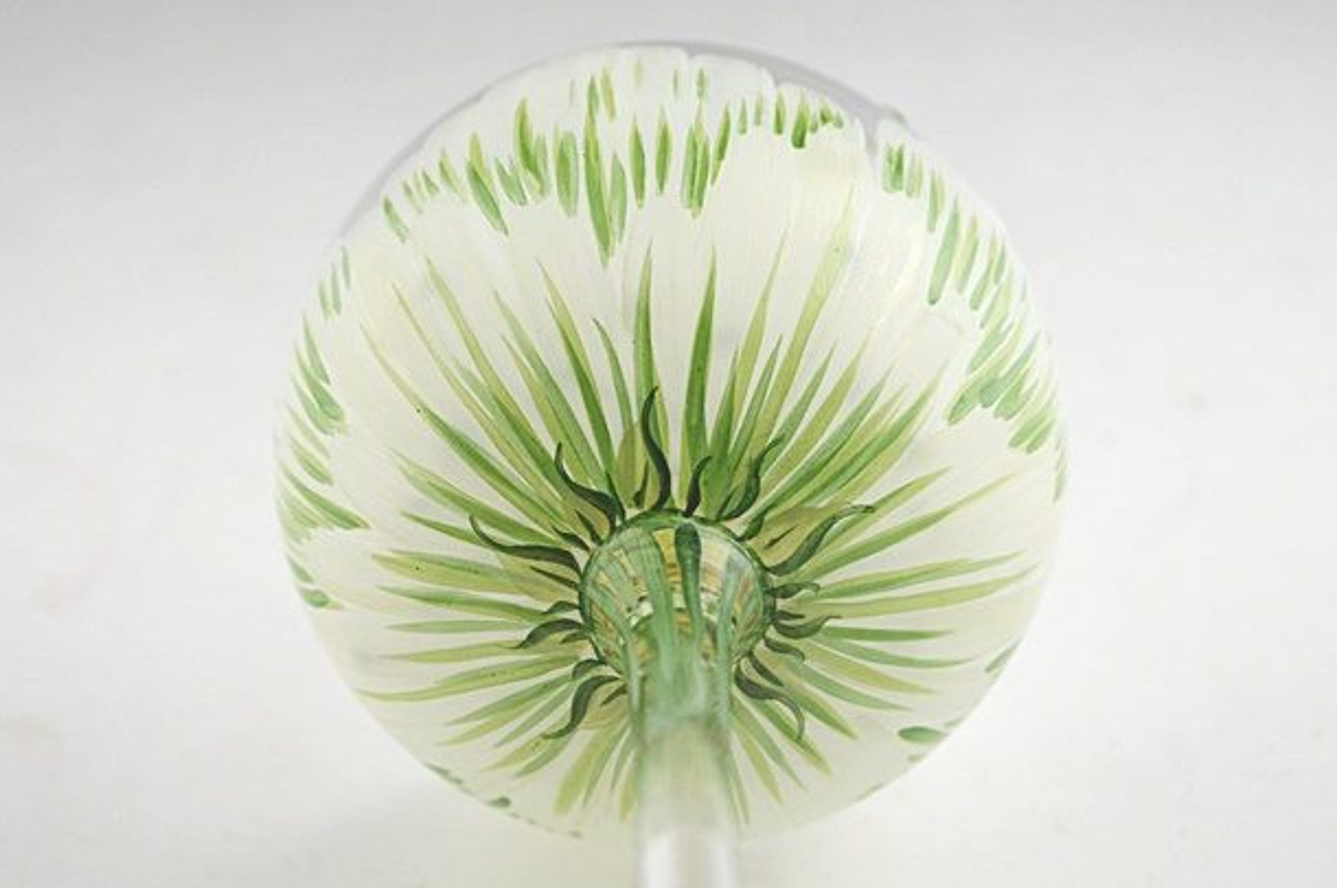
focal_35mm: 62
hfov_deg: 32.4
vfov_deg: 21.8
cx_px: 686
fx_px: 2300
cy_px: 457
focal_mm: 36
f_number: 5
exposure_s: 1/100
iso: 400
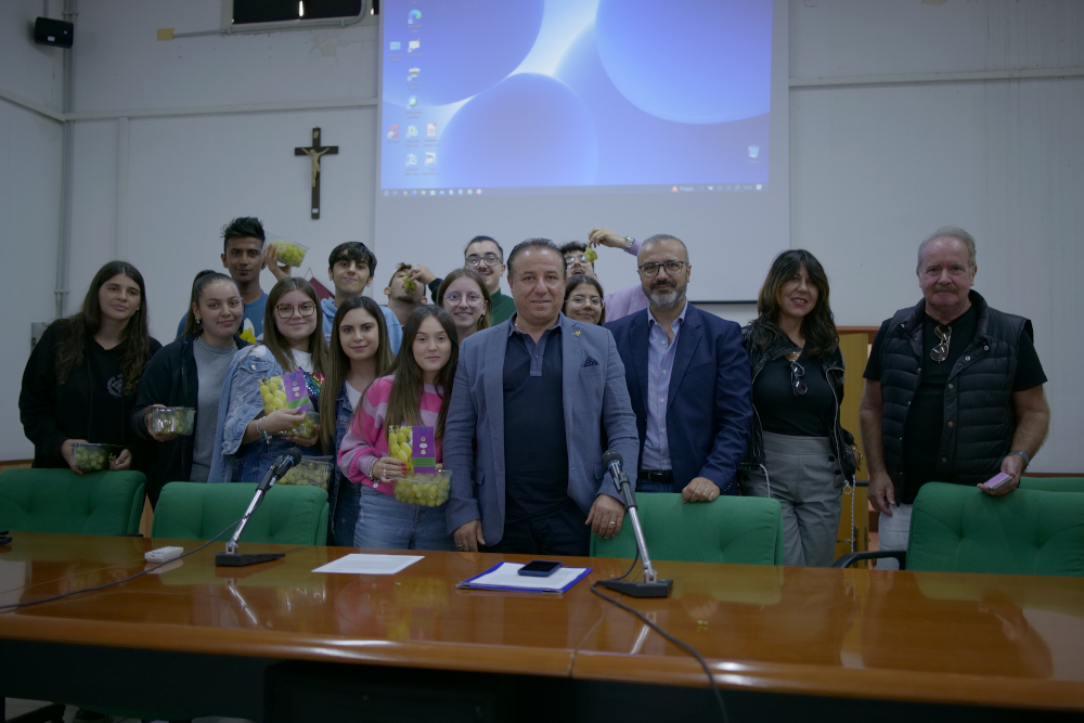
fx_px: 1054
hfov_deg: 54.4
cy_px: 362
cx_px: 542
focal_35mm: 35
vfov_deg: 37.9
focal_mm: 35
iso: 640
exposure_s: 1/100
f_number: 1.8
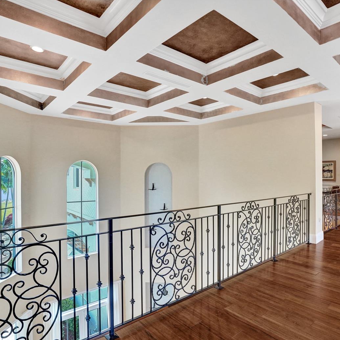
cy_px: 173
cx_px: 194
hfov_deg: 71.8
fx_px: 233
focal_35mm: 21
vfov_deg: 72.1
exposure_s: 1/200
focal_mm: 16
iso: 1600
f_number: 3.5
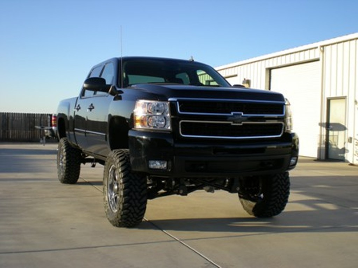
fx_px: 455
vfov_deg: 32.9
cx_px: 179
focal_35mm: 44
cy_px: 134
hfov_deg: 42.9
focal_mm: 7.4
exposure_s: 1/145
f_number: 4.9
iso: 50
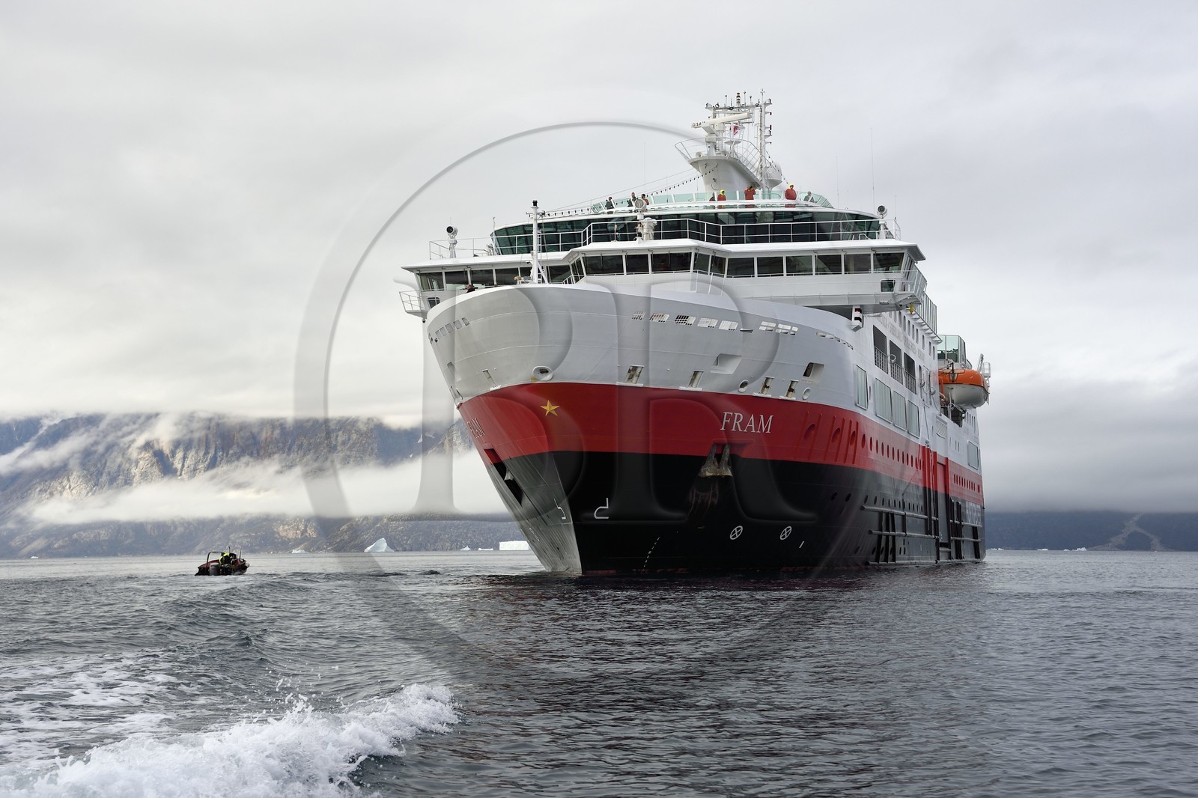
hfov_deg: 38.2
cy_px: 399
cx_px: 599
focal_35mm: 52
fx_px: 1730
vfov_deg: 26.0
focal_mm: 52
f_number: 6.3
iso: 200
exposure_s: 1/320
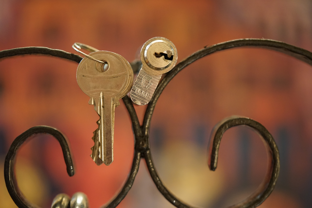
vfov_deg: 15.2
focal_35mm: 90
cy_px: 104
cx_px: 156
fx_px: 780
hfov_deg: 22.6
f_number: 2.8
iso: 2500
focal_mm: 90
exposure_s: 1/100
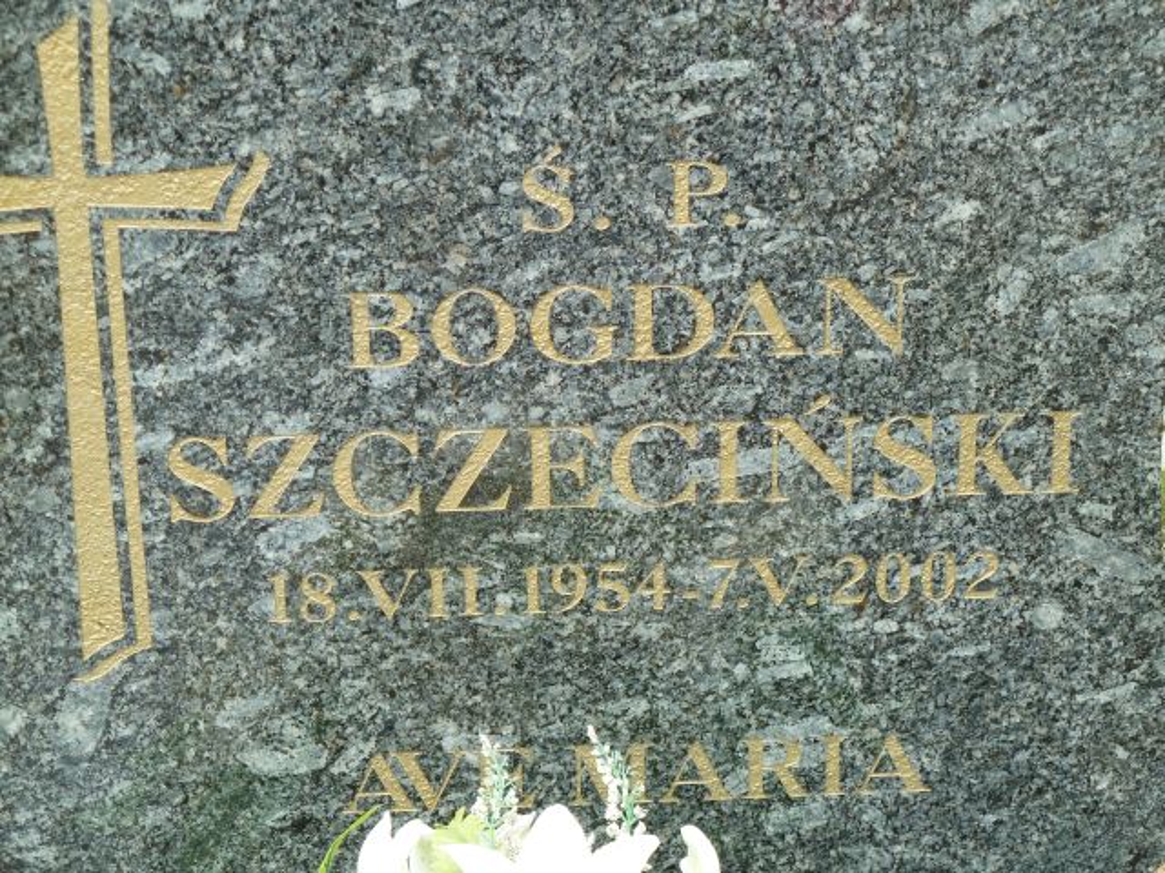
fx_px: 3500
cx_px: 582
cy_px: 436
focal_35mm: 104
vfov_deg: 14.2
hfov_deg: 18.9
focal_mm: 17
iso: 80
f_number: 4.3
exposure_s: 1/50
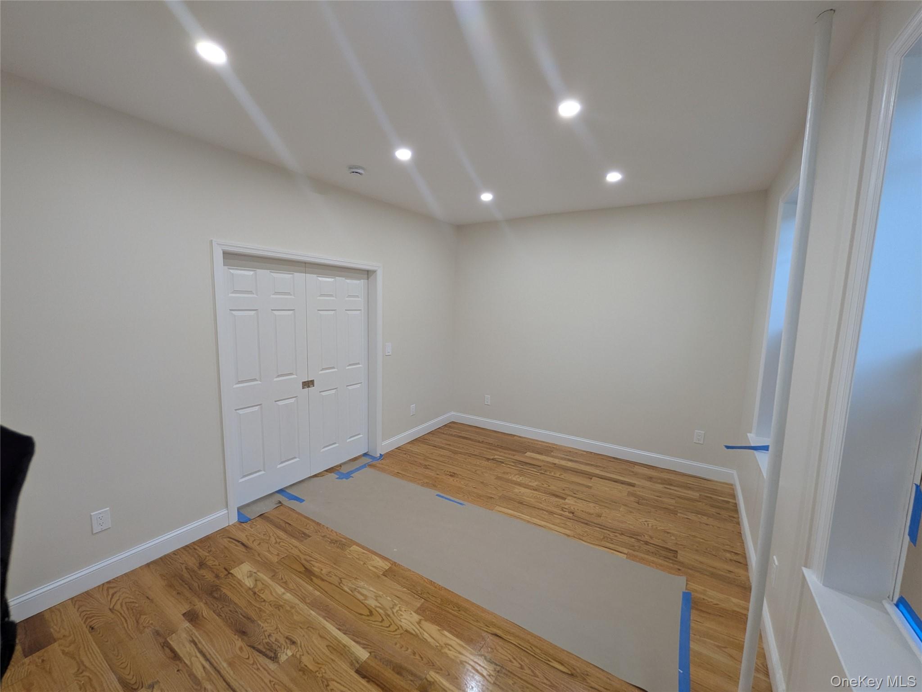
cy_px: 346
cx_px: 461
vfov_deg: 85.7
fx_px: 373
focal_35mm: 14
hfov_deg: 102.1
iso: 67
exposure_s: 1/24
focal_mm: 1.83
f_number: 2.2
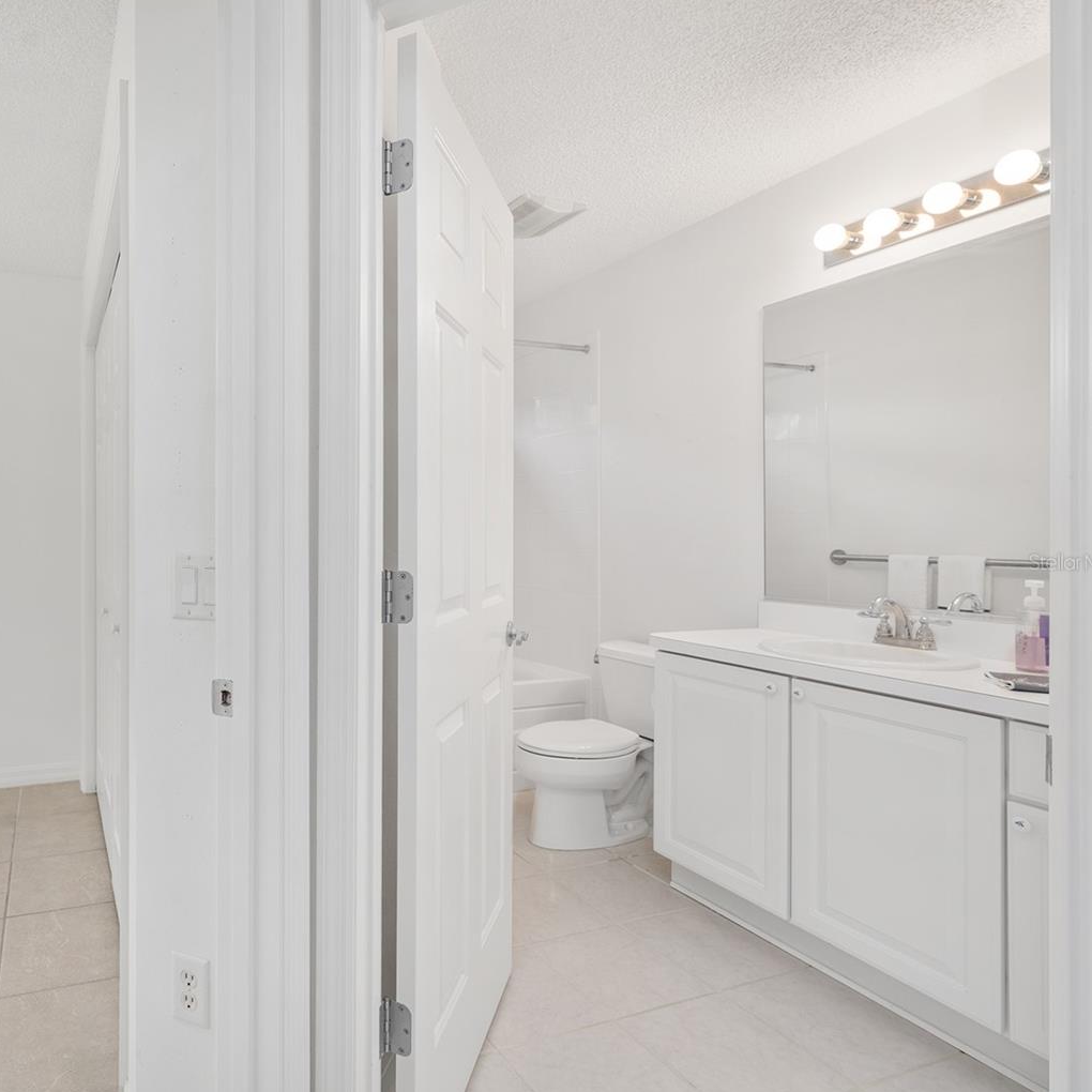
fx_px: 714
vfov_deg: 74.8
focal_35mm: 20
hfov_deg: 69.7
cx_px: 268
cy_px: 562
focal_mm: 15
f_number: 7.1
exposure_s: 1/4
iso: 125
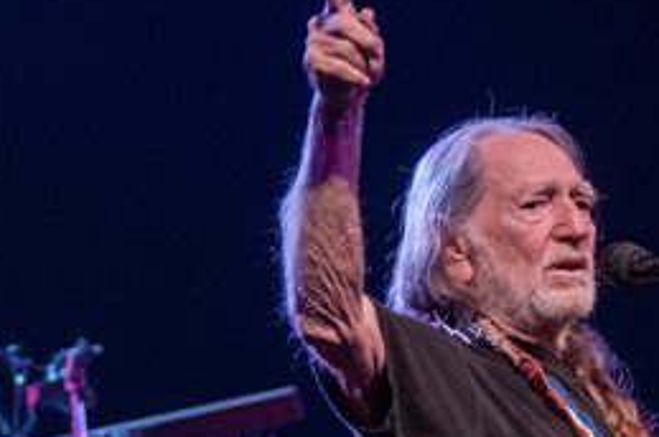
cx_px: 613
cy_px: 467
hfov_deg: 4.4
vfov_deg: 2.9
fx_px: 8538
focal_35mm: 467
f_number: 2.8
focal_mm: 112
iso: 640
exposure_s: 1/200
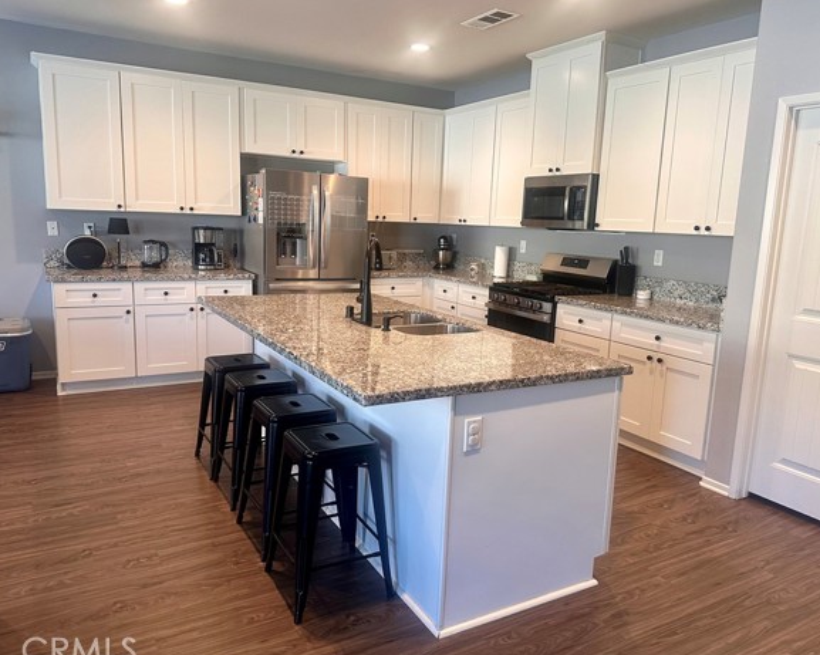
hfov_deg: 66.0
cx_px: 421
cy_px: 330
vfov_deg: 54.9
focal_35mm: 26
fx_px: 631
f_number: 1.78
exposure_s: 1/120
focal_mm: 6.86
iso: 200
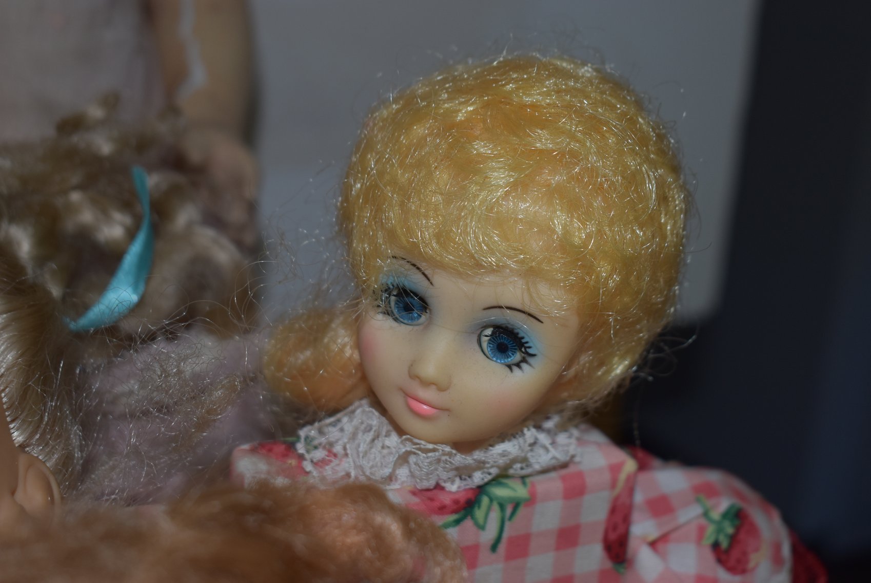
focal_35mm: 63
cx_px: 436
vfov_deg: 21.6
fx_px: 1525
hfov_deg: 31.9
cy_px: 292
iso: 360
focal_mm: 42
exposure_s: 1/125
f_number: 5
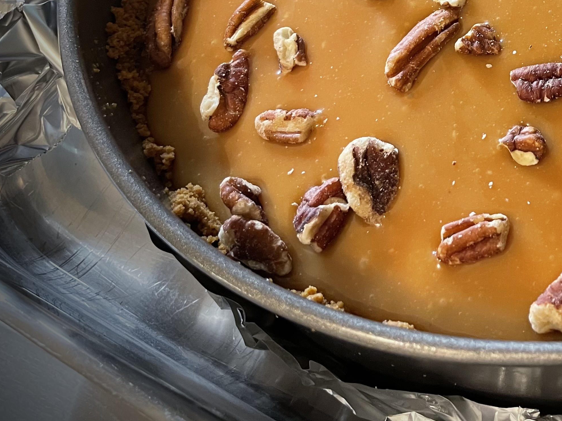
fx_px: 860
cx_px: 561
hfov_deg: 33.2
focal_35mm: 53
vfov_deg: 26.0
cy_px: -4
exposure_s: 1/60
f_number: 1.6
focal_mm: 4.2
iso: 200
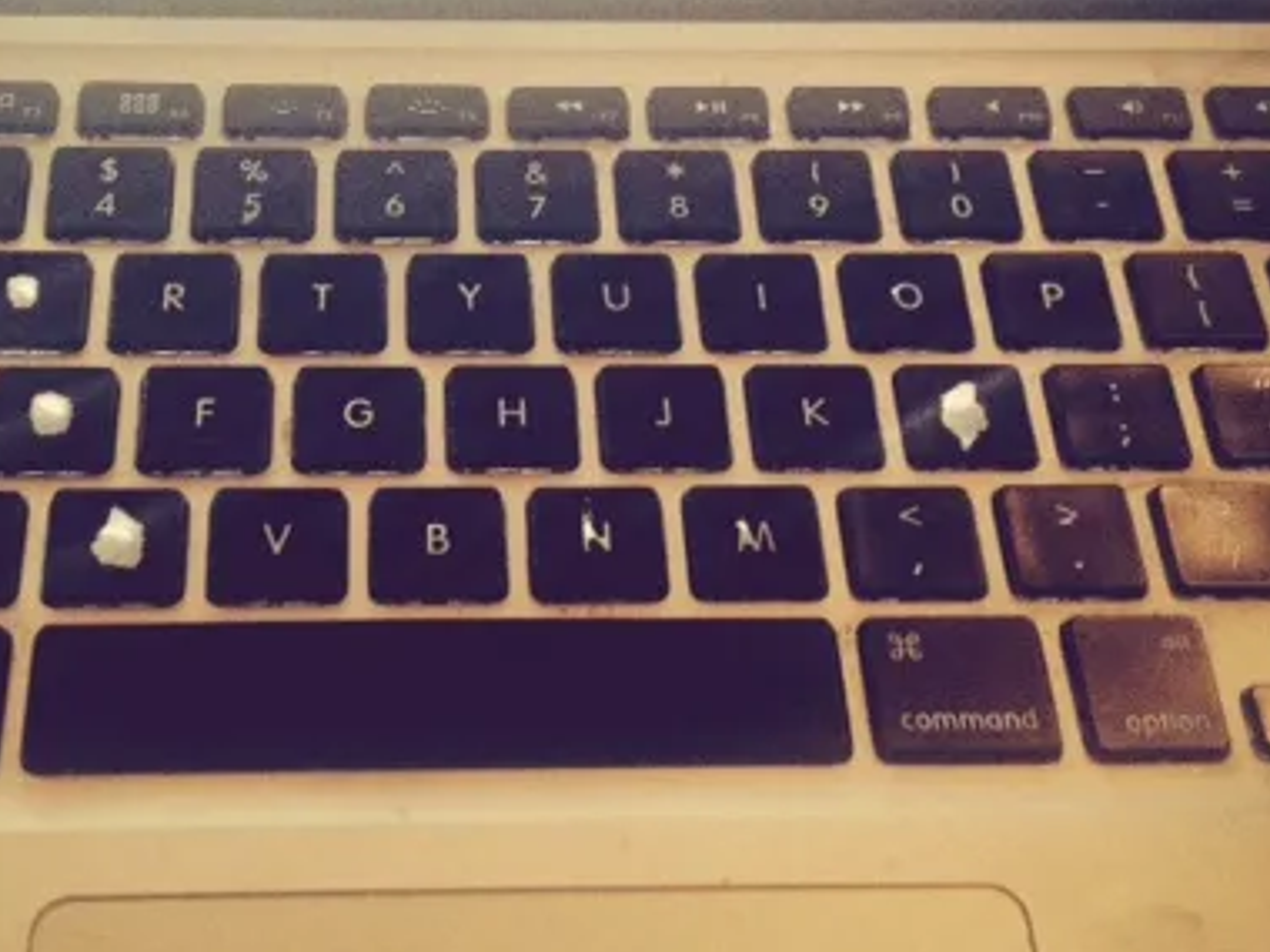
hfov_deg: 32.6
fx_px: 2165
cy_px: 448
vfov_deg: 24.8
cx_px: 498
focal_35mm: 59
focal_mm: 4.28
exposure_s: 1/20
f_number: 2.4
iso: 320
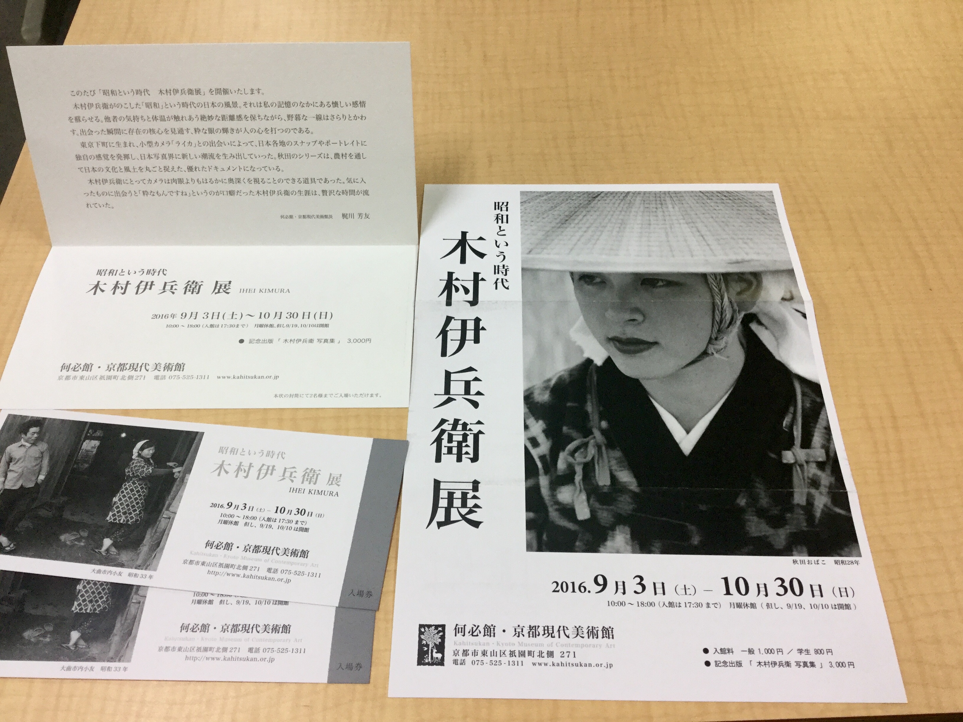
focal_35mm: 31
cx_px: 482
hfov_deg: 58.4
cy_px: 361
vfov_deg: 45.4
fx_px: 862
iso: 40
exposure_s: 1/30
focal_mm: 3.3
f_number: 2.4
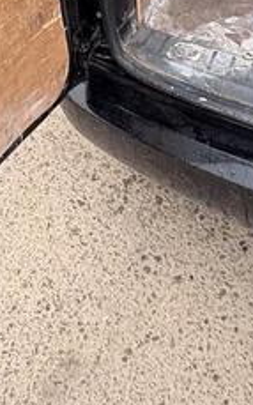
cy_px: -126
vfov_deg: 28.6
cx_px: 23
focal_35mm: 58
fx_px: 640
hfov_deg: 21.8
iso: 50
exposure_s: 1/99
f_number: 2.2
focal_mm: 2.22
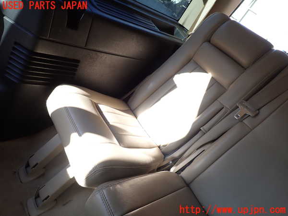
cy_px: 108
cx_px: 144
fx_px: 208
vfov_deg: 54.9
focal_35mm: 25
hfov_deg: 69.4
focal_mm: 4.5
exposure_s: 1/125
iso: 100
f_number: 2.8
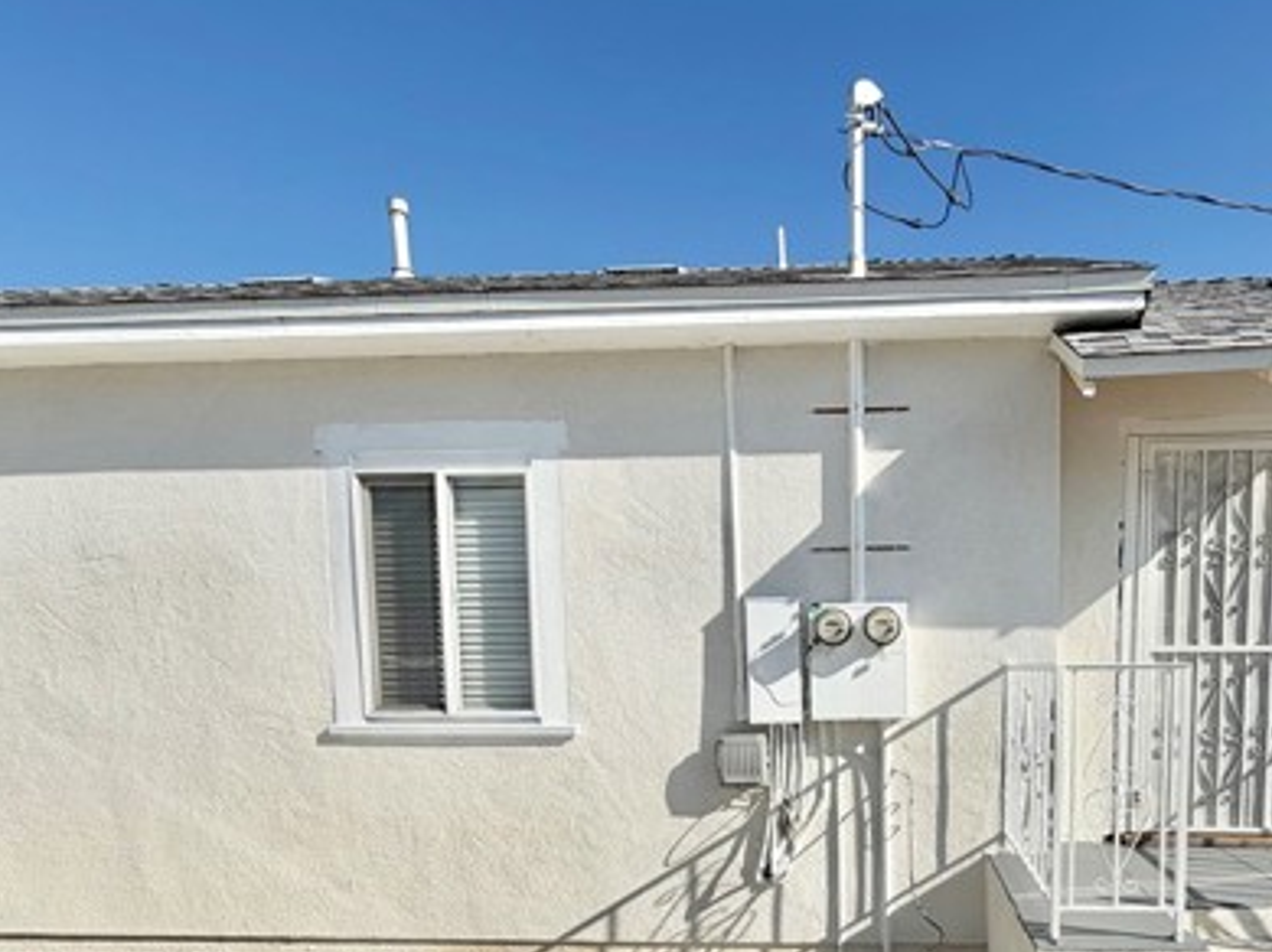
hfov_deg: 71.6
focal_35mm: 23
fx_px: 845
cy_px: 737
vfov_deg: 55.4
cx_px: 858
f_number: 2.2
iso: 20
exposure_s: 1/1745
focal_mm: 2.22
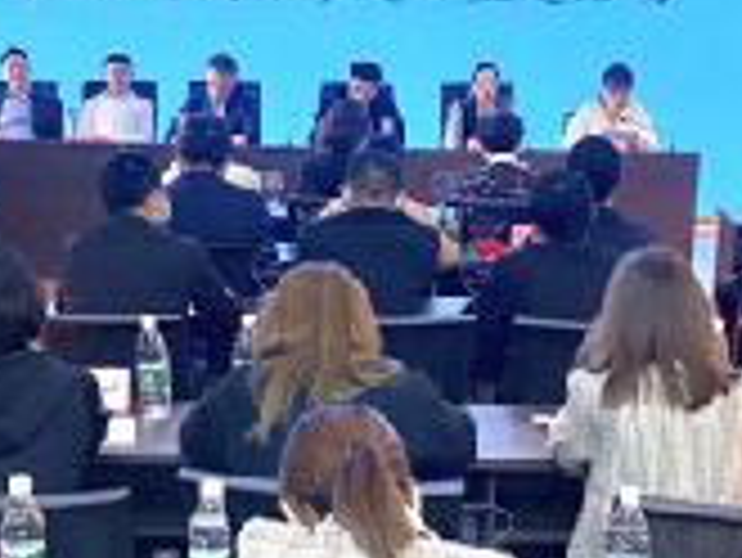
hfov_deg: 28.5
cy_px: 315
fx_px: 1459
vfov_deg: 21.6
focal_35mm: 68
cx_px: 288
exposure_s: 1/120
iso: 64
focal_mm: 4
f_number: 1.8
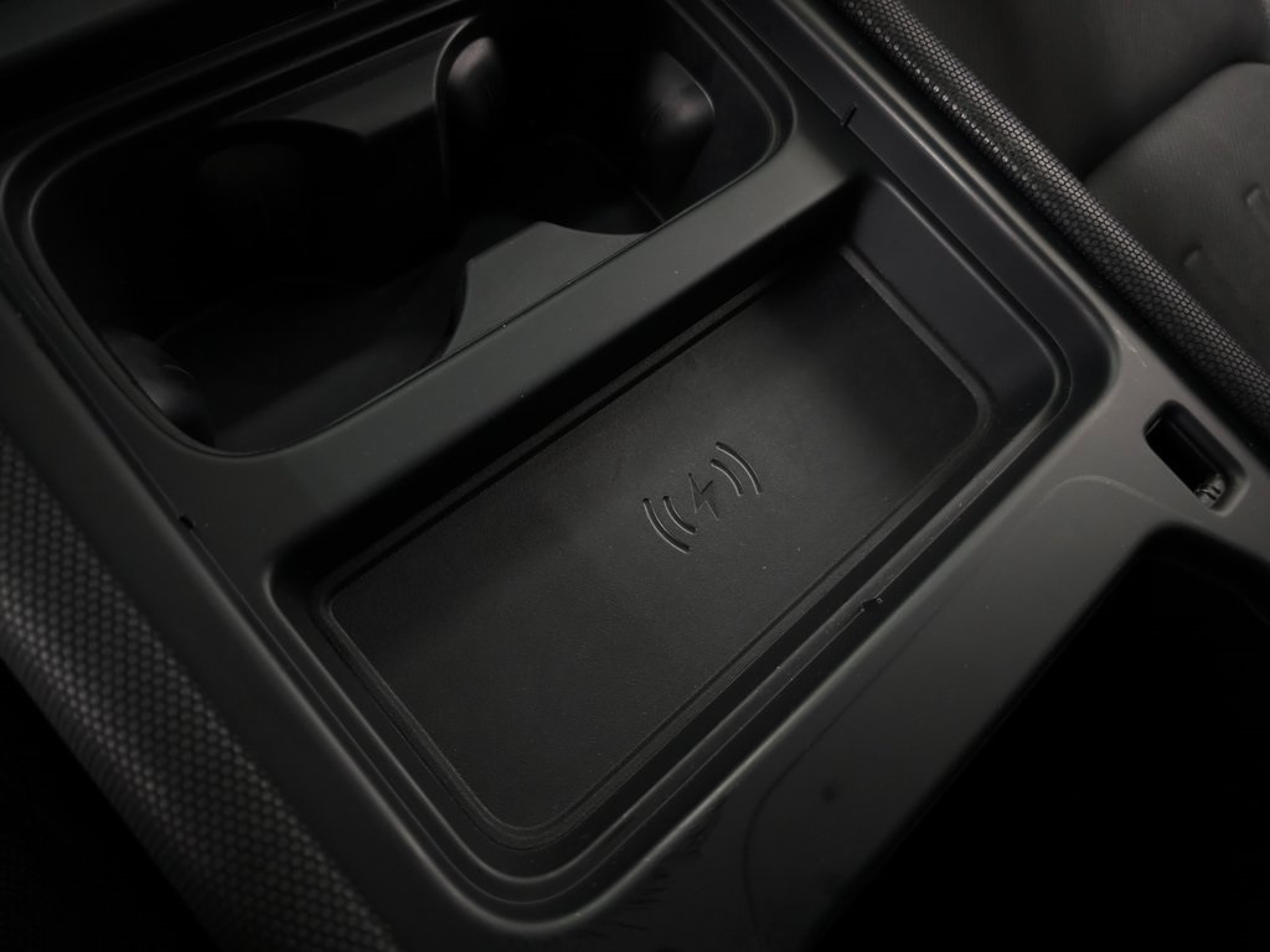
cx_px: 635
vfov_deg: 58.9
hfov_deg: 73.9
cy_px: 476
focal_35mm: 23
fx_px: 844
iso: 400
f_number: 1.7
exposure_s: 1/60
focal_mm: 6.3
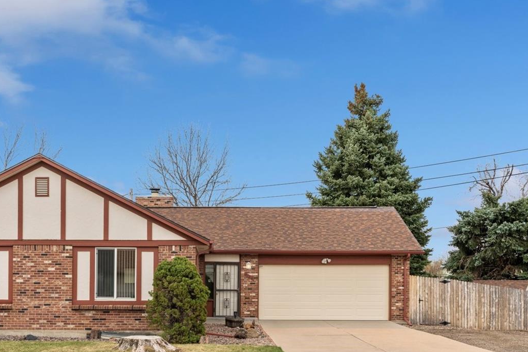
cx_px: 191
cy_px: 215
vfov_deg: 29.8
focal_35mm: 45
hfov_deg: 43.2
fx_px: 660
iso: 100
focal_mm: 29
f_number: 14
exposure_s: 1/10
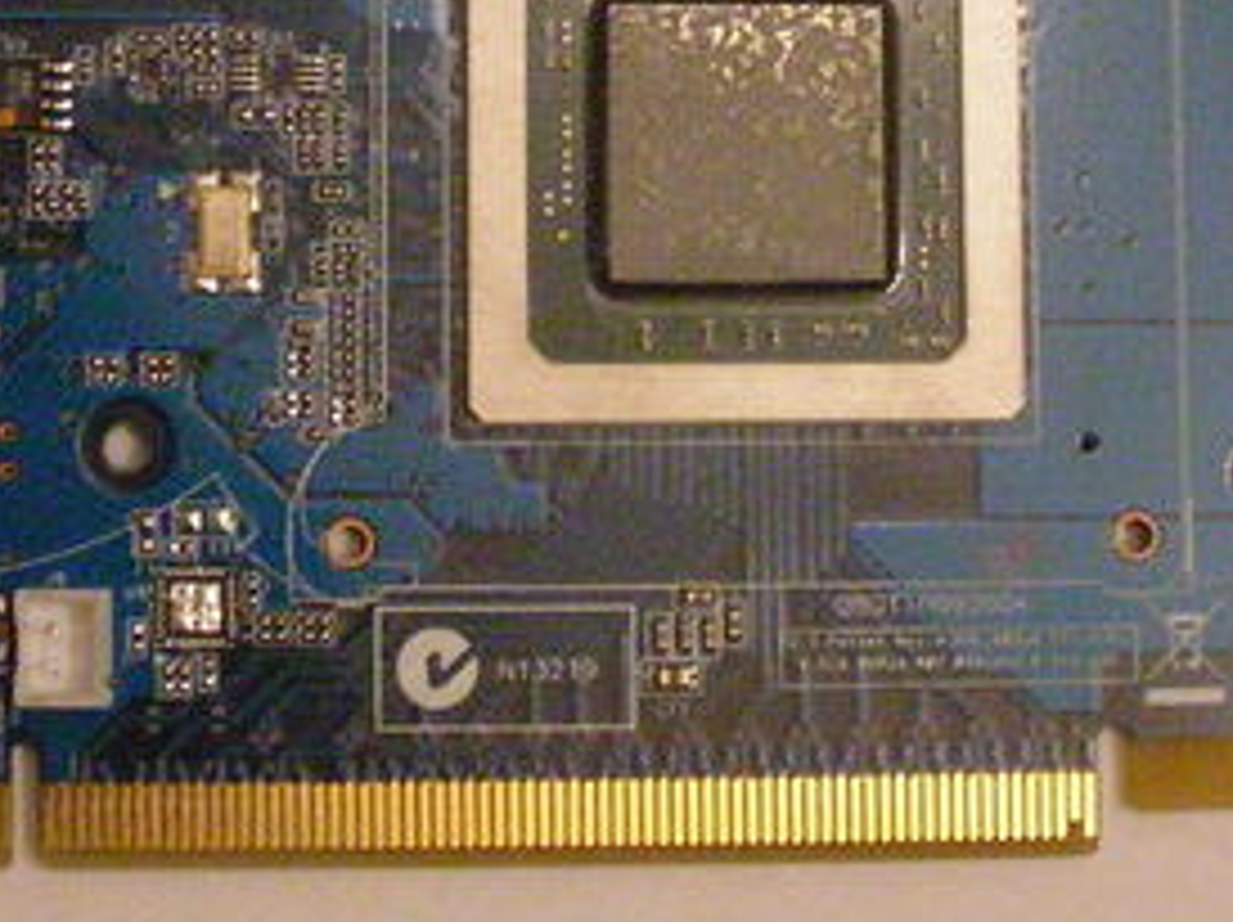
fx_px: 3950
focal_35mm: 111
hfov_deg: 17.7
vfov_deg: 13.2
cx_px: 706
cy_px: 13
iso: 400
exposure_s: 1/34.6
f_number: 3.5
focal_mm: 6.3
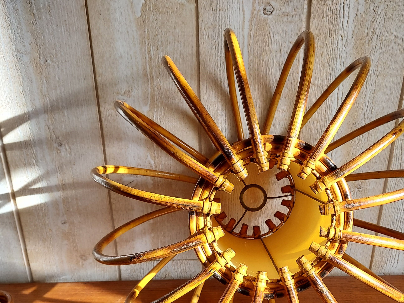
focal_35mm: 37
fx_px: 432
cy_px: 224
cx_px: 224
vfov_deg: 37.8
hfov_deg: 50.0
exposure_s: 1/60
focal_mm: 4.6
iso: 50
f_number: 1.8
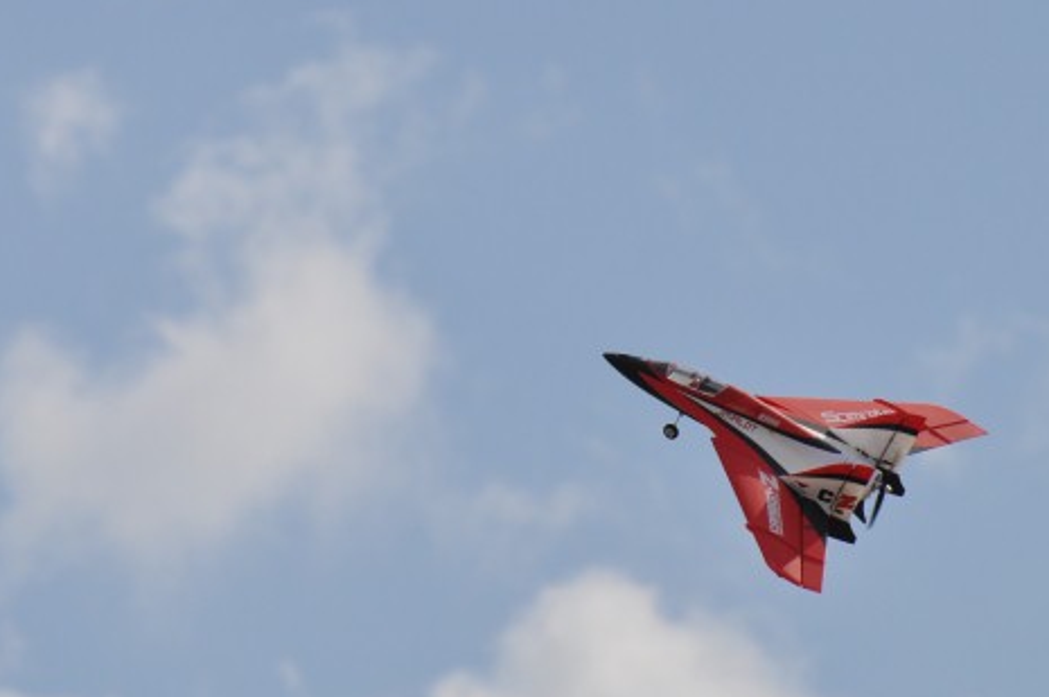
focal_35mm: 774
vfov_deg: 1.8
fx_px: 22529
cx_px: 568
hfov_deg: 2.7
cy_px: 364
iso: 280
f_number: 8
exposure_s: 1/2000
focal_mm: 300
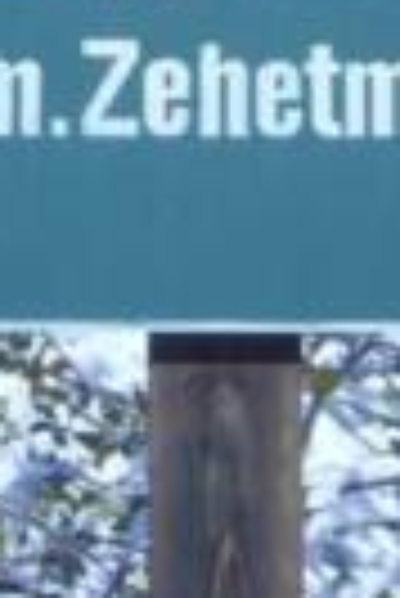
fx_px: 4804
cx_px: 142
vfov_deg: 7.0
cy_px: -364
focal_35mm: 289
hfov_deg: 4.8
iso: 80
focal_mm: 13.9
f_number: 4.4
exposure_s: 1/800
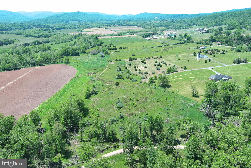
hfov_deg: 63.7
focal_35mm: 29
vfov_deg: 45.0
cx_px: 126
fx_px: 202
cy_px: 84
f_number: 2.8
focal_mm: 10.57
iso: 100
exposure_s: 1/450
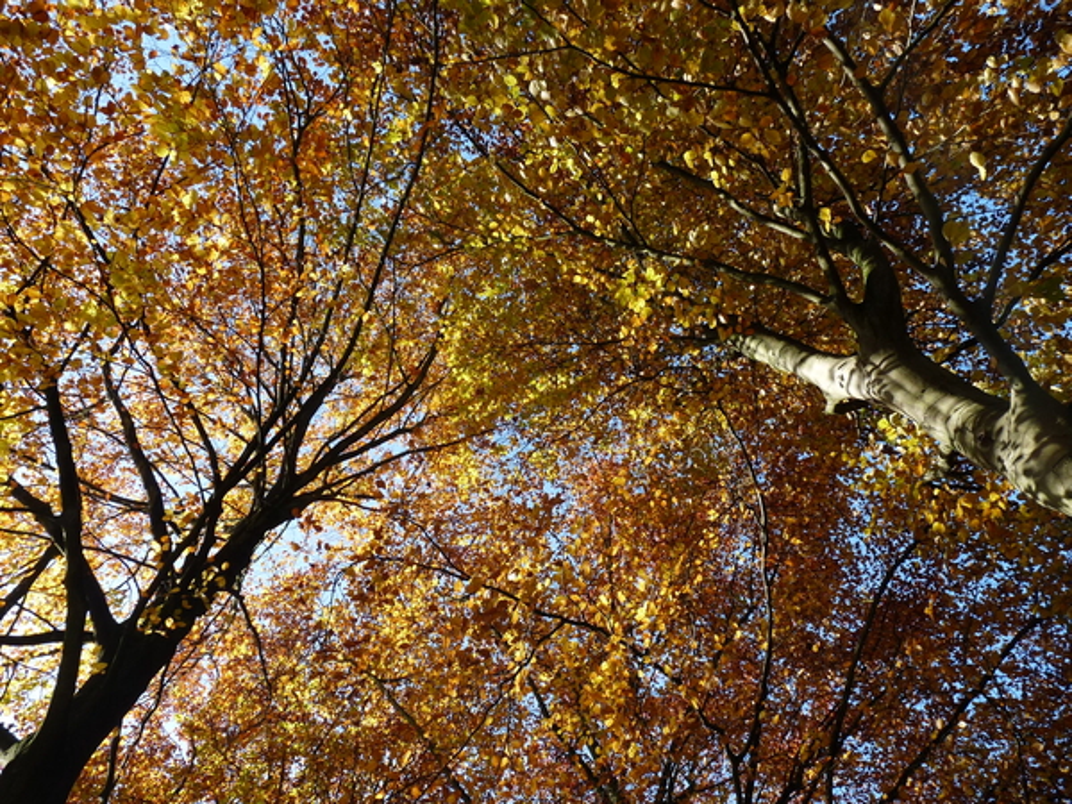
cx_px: 536
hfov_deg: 65.3
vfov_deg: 51.4
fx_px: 836
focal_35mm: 27
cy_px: 402
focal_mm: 4.8
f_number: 4
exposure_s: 1/125
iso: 100
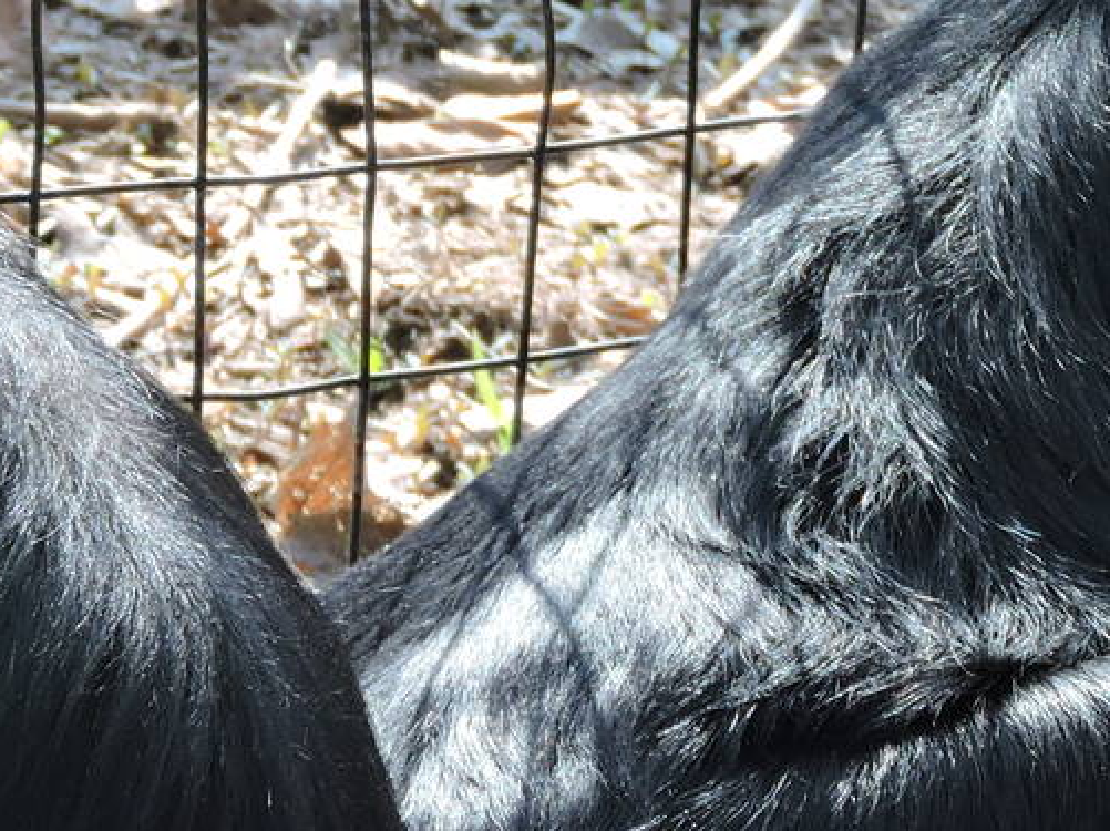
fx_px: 28166
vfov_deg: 1.7
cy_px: 213
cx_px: 793
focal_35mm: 879
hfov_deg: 2.3
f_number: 4.7
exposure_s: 1/200
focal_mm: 49.1
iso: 200
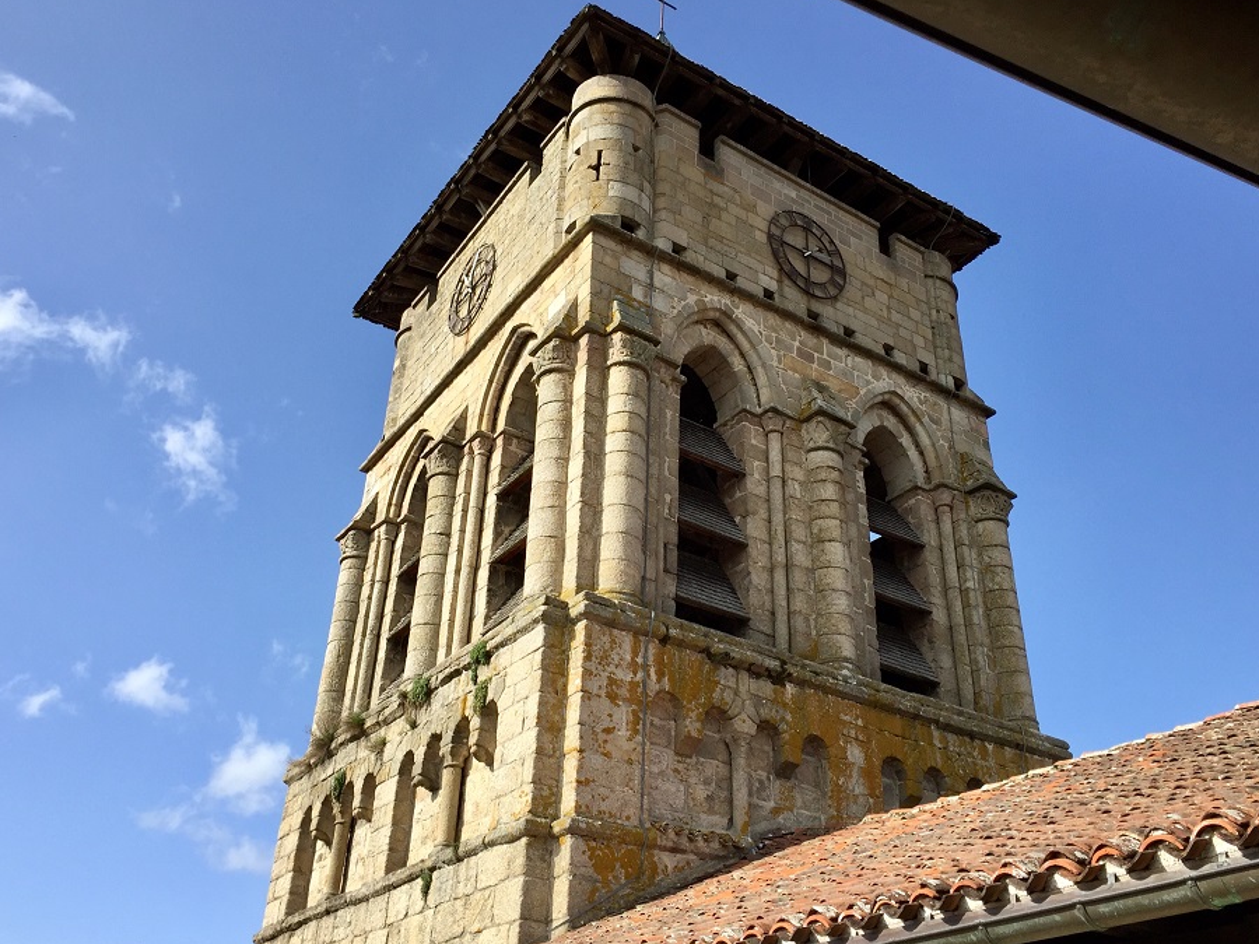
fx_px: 1200
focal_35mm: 33
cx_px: 638
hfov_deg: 55.4
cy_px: 477
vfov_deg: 42.9
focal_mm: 4.15
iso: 32
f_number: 2.2
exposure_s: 1/1464
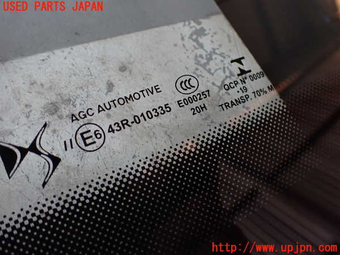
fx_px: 295
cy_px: 128
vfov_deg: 46.8
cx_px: 170
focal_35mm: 30
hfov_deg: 60.0
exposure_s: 1/125
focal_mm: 5.4
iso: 250
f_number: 2.3
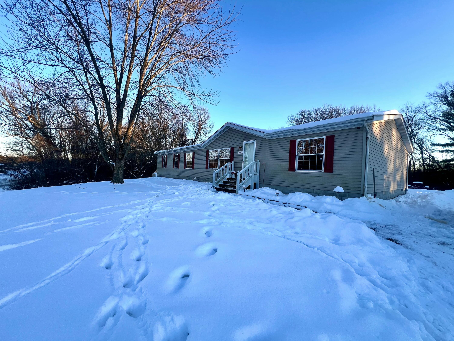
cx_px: 227
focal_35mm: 13
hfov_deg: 106.2
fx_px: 170
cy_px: 170
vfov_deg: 89.9
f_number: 1.8
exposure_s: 1/350
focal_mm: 1.57
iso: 32
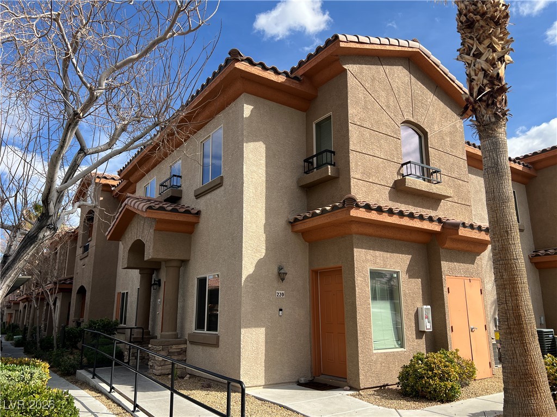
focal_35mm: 26
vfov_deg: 53.1
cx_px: 278
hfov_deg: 67.3
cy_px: 208
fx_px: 418
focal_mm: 5.7
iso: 50
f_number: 1.5
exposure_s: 1/3356
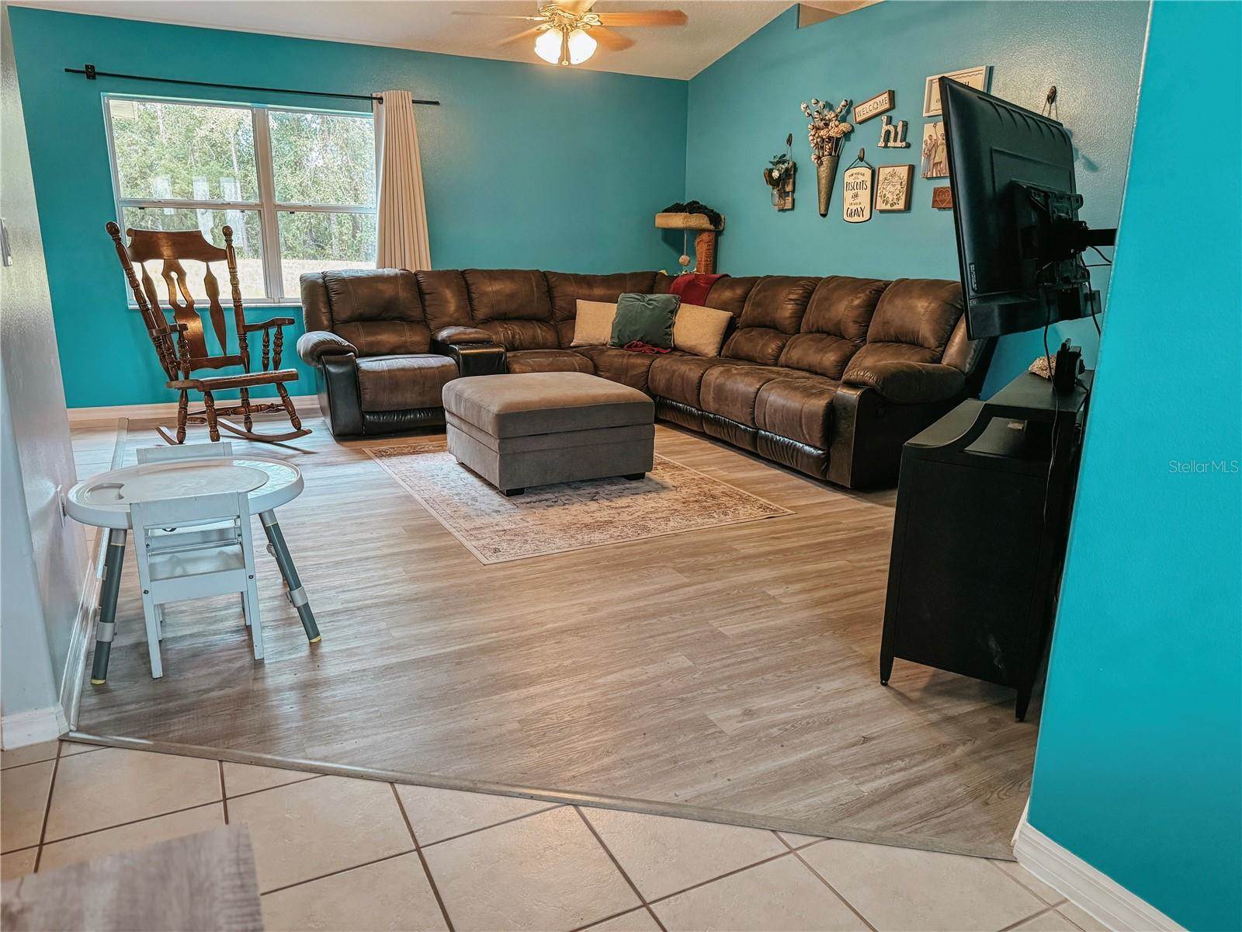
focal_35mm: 24
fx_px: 861
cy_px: 466
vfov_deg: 56.8
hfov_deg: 71.6
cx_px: 621
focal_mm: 6.76
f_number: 1.8
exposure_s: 1/60
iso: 400
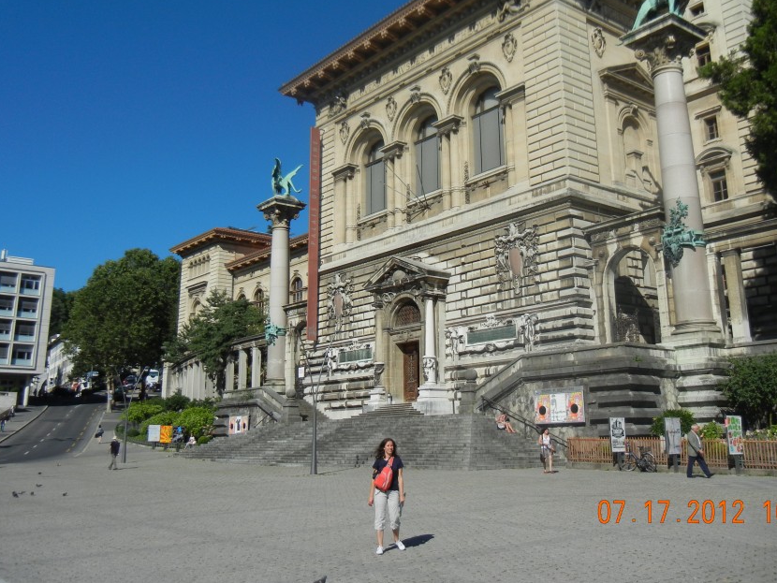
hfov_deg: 50.1
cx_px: 413
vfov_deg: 38.5
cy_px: 227
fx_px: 831
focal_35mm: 37
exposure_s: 1/697
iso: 160
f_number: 7
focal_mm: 5.4
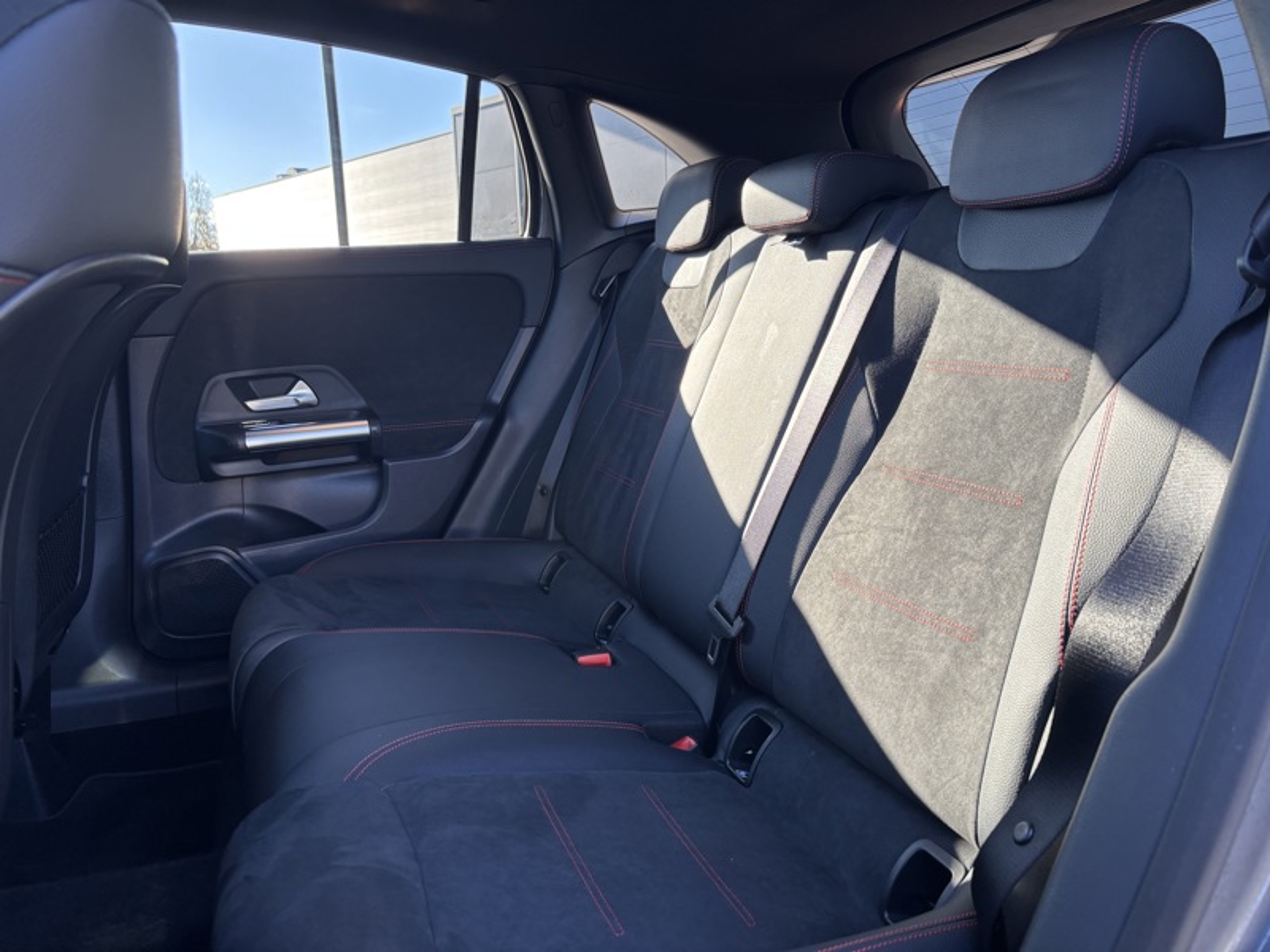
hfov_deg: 67.3
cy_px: 476
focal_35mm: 26
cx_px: 635
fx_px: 954
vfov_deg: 53.1
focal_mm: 5.96
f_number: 1.6
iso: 64
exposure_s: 1/121
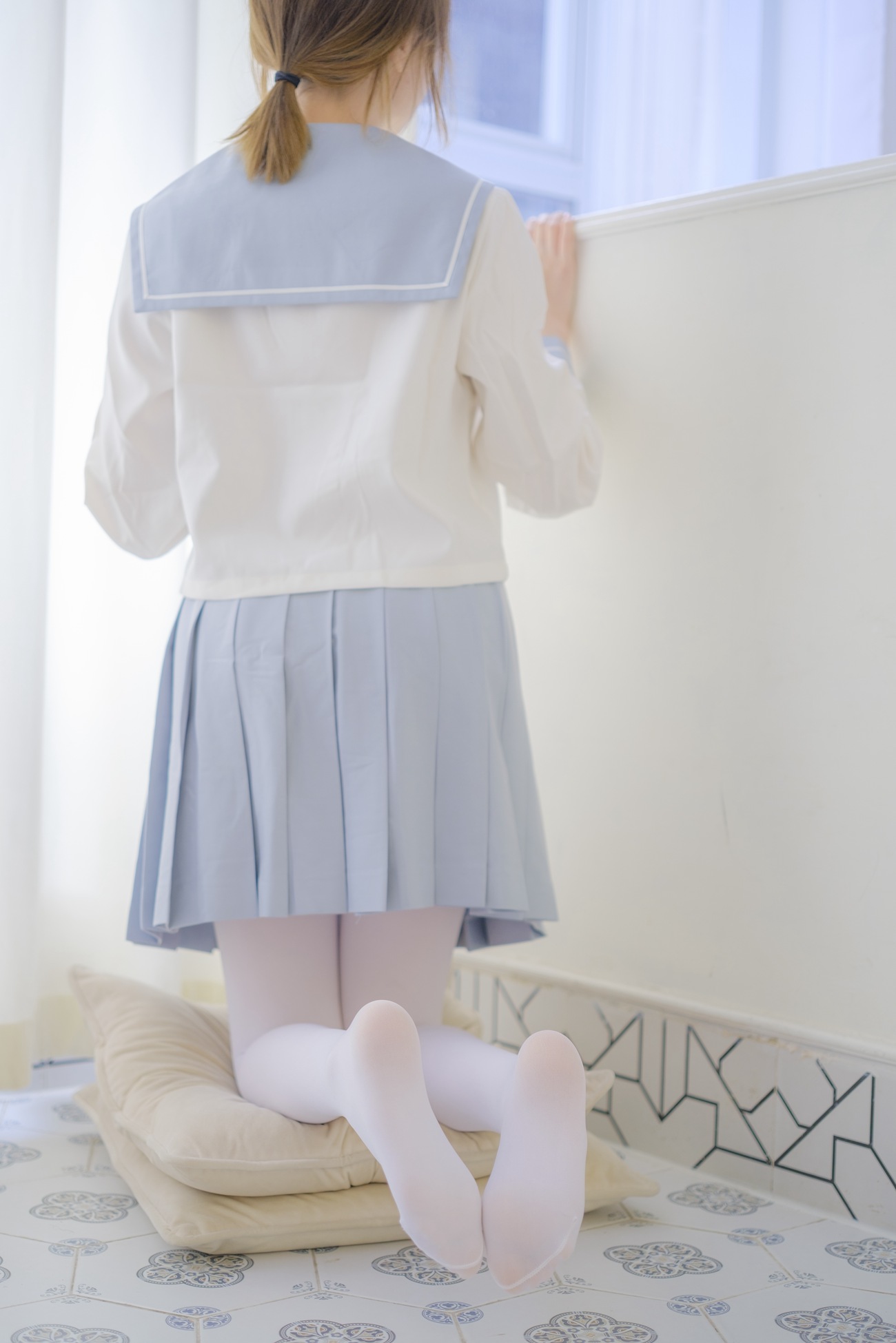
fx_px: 1867
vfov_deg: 39.6
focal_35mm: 50
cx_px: 448
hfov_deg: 27.0
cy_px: 672
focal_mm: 33
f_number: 1.6
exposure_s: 1/60
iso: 160
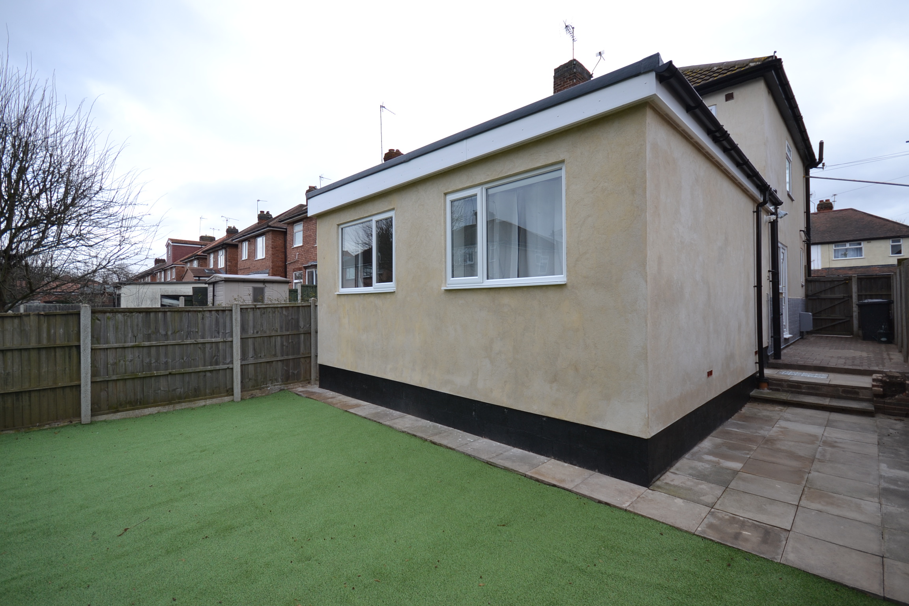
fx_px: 379
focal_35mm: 15
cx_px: 454
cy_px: 303
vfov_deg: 77.3
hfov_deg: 100.4
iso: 140
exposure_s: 1/125
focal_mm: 10
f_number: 5.6
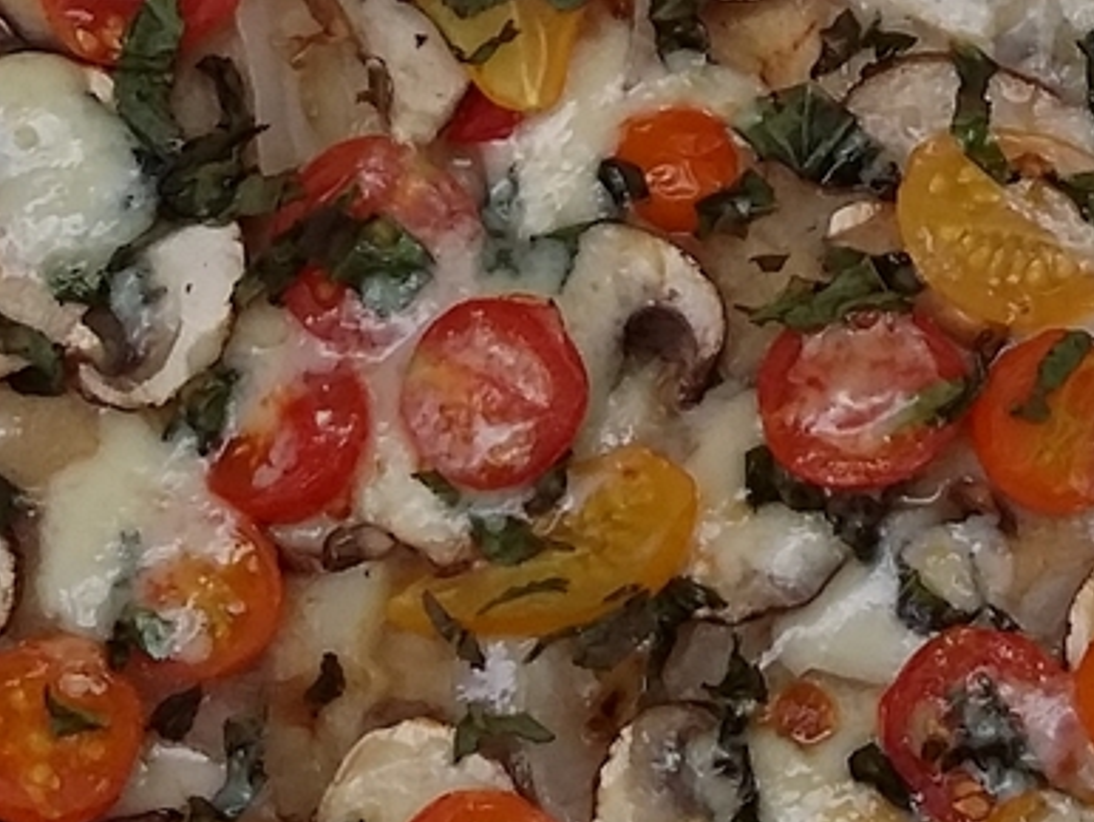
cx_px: 1000
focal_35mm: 106
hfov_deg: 18.2
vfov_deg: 13.4
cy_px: -275
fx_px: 3352
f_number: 2.4
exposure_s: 1/60
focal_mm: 3.4
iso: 64
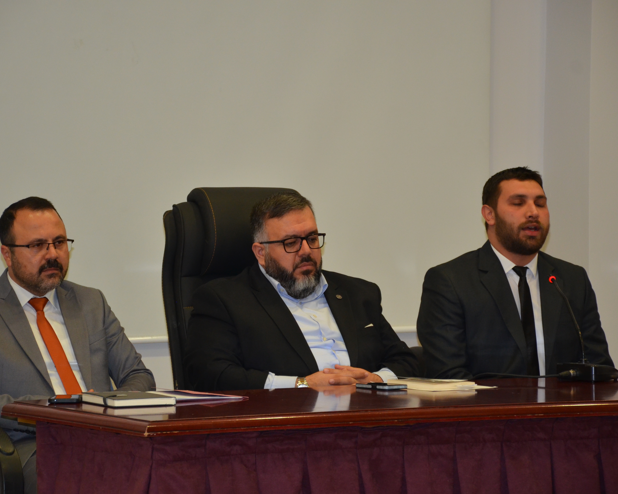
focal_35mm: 179
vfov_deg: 8.7
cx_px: 287
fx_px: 3266
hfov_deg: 10.8
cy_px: 247
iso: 800
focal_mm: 105
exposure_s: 1/60
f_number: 5.6
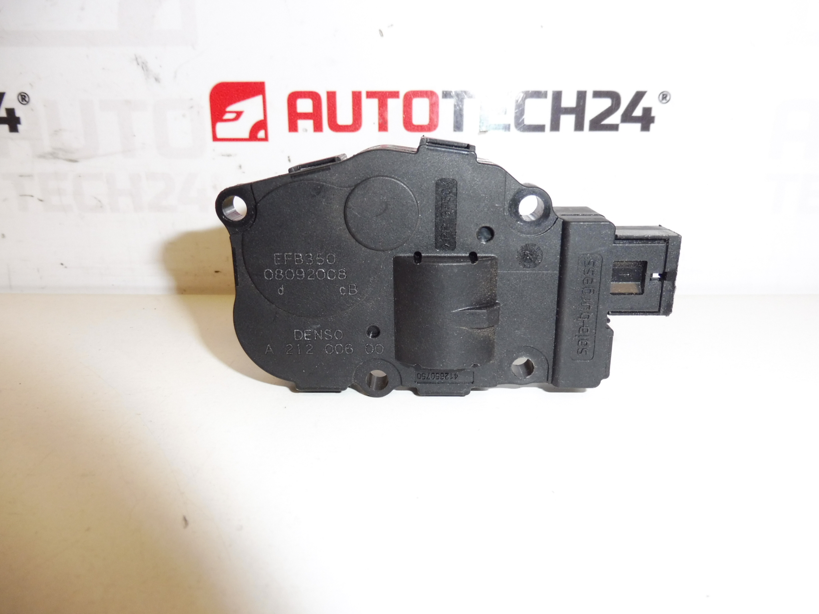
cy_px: 307
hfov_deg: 71.6
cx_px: 410
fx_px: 568
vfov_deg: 56.8
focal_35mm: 24
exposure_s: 1/60
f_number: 3.5
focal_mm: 4.3
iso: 200
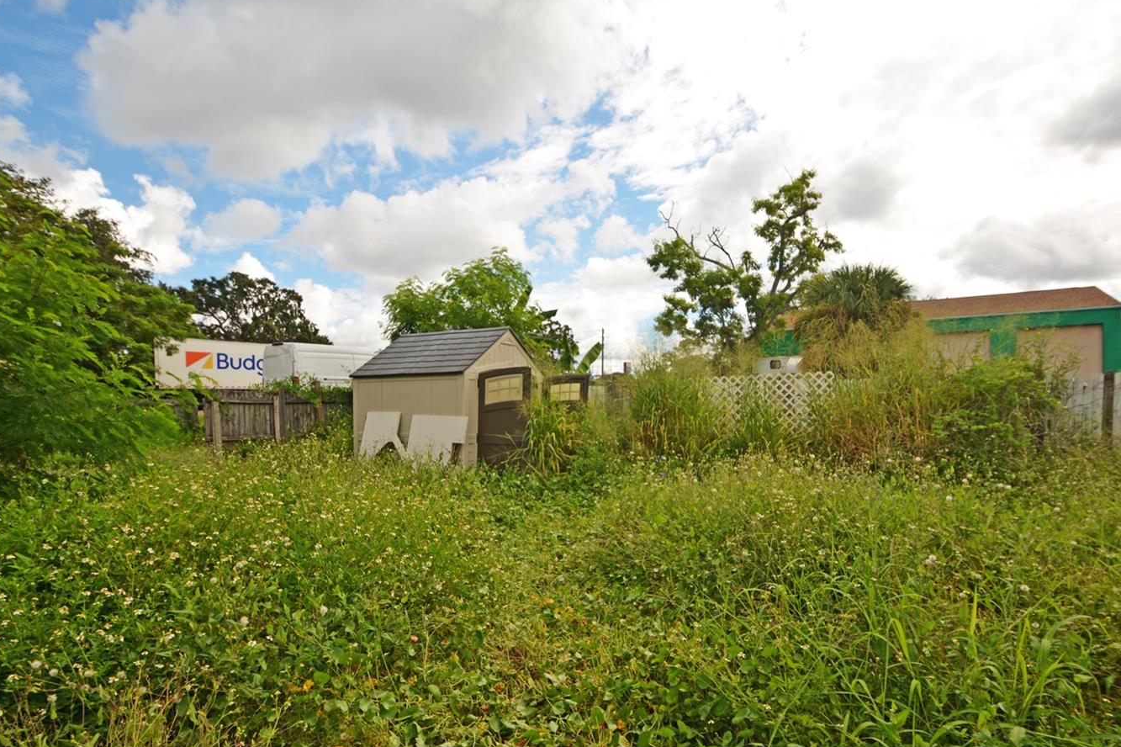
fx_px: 560
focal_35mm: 18
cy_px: 424
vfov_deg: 67.1
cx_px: 596
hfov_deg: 89.9
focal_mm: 10
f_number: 9
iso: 100
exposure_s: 1/200
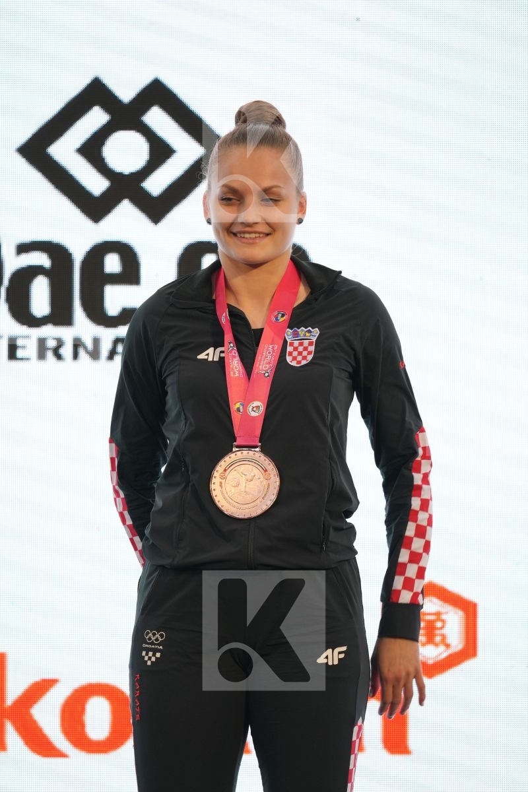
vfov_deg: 6.9
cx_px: 264
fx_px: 6599
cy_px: 396
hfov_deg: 4.6
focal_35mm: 300
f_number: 2.8
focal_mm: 200
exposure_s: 1/250
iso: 400
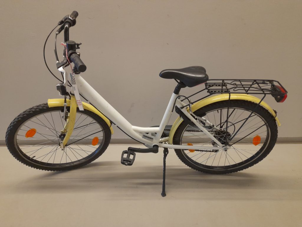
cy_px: 114
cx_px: 151
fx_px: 218
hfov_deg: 69.4
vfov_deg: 54.9
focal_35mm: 25
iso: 250
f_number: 2
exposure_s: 1/50
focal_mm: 4.6
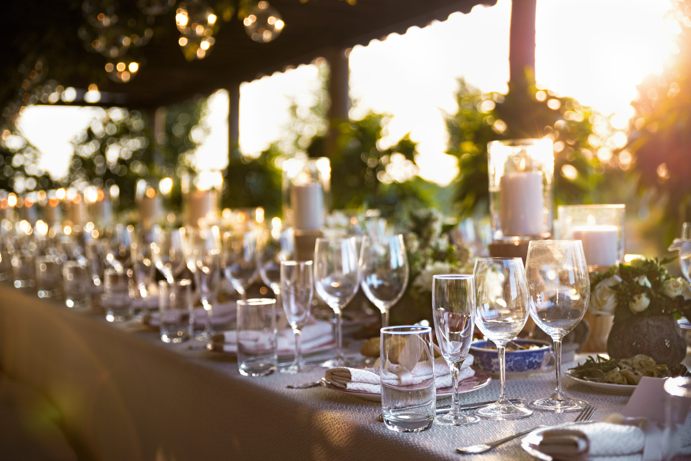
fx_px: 1018
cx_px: 346
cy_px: 230
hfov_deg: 37.5
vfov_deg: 25.5
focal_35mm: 53
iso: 100
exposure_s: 1/250
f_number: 2.8
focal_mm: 53
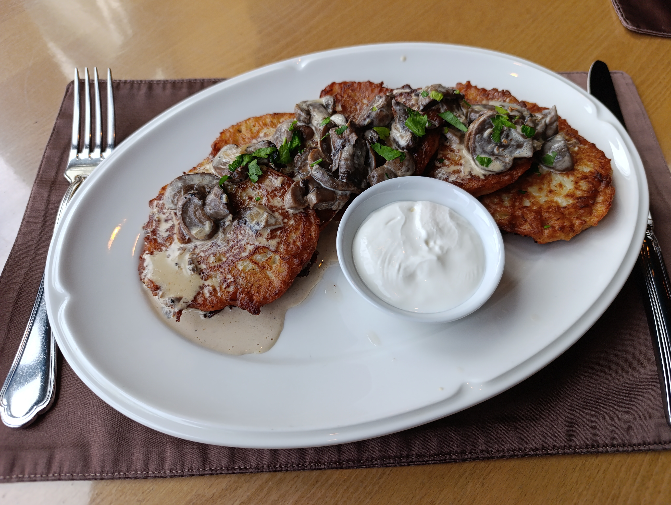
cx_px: 336
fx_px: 446
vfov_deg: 59.0
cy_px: 252
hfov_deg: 73.8
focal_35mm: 23
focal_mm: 6.14
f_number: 1.6
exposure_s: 1/100
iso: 200
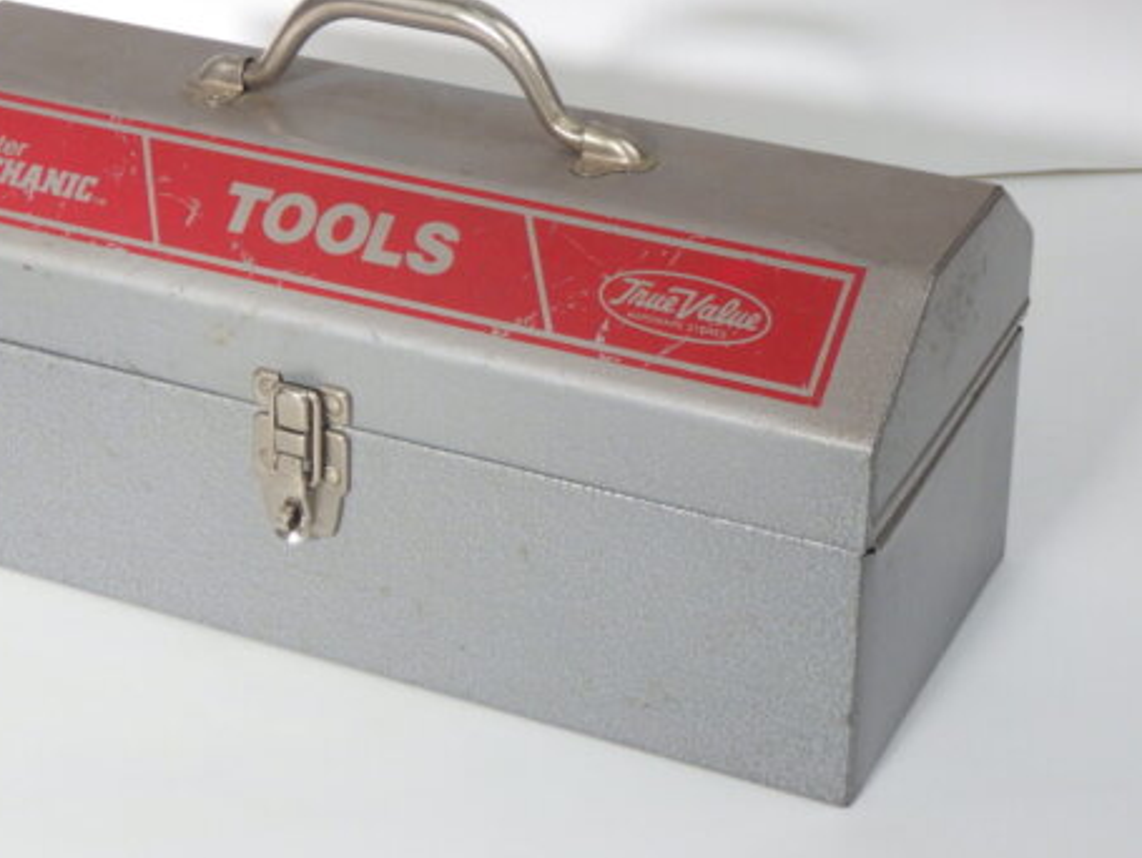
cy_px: 256
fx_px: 2839
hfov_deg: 22.7
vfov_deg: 17.1
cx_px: 404
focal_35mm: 86
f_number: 4.4
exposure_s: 1/125
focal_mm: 9.1
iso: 125
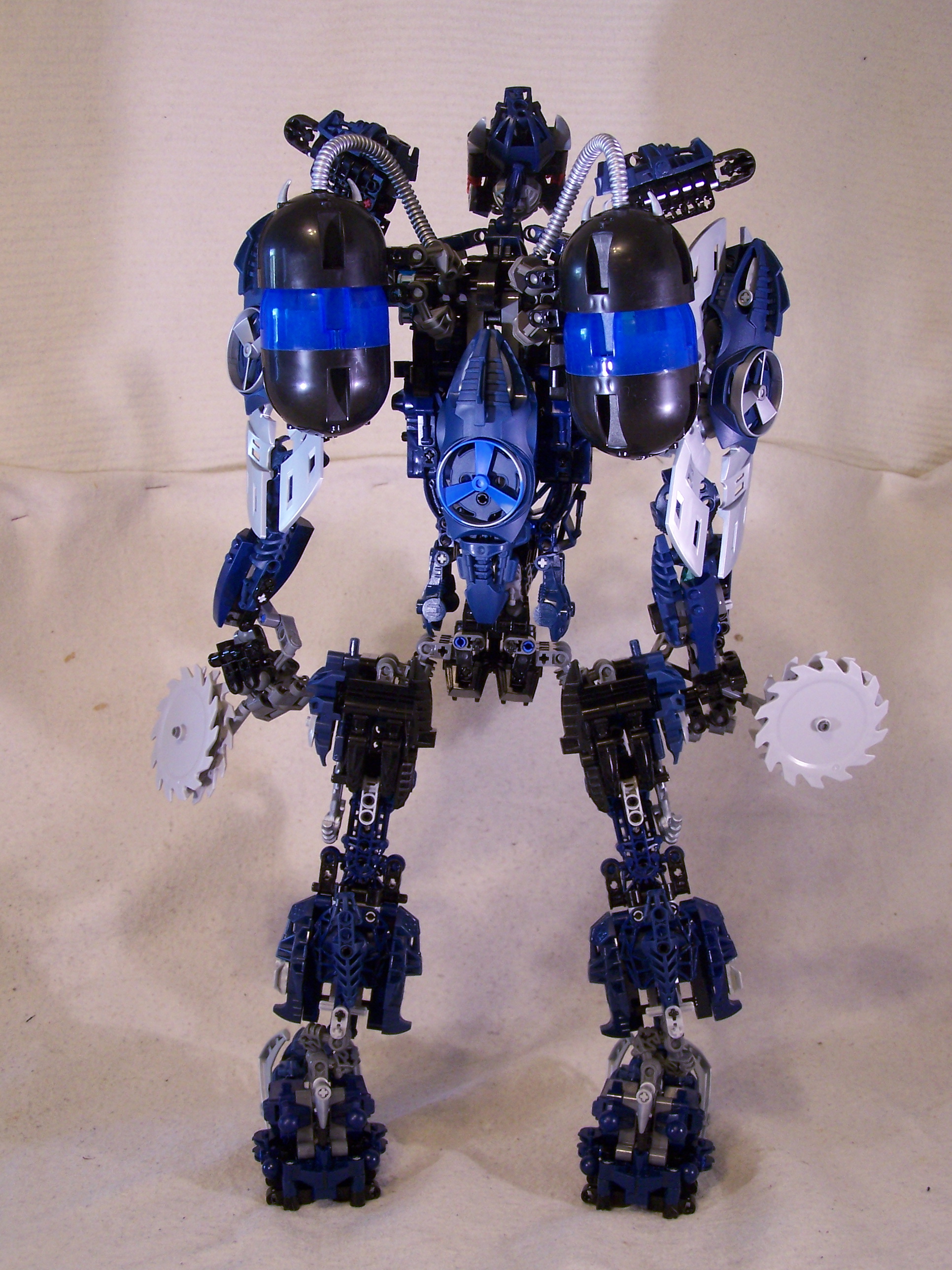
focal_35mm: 48
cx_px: 476
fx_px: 1760
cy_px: 635
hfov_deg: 30.3
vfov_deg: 39.7
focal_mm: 8
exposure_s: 1/8
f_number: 3
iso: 140
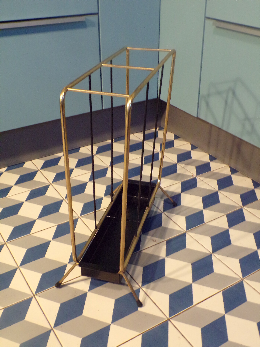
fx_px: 371
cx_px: 130
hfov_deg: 38.7
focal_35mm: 37
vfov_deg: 50.1
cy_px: 174
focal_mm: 6.6
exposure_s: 1/20
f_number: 3.3
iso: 661
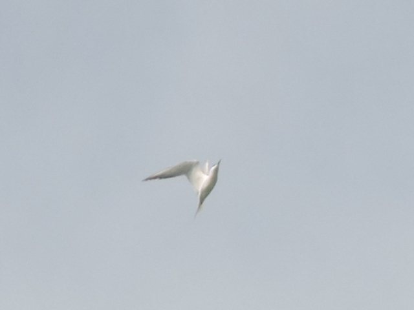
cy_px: 155
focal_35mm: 115
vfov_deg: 12.9
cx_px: 207
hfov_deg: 17.1
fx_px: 1375
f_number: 6.3
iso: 100
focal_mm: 20.6
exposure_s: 1/500
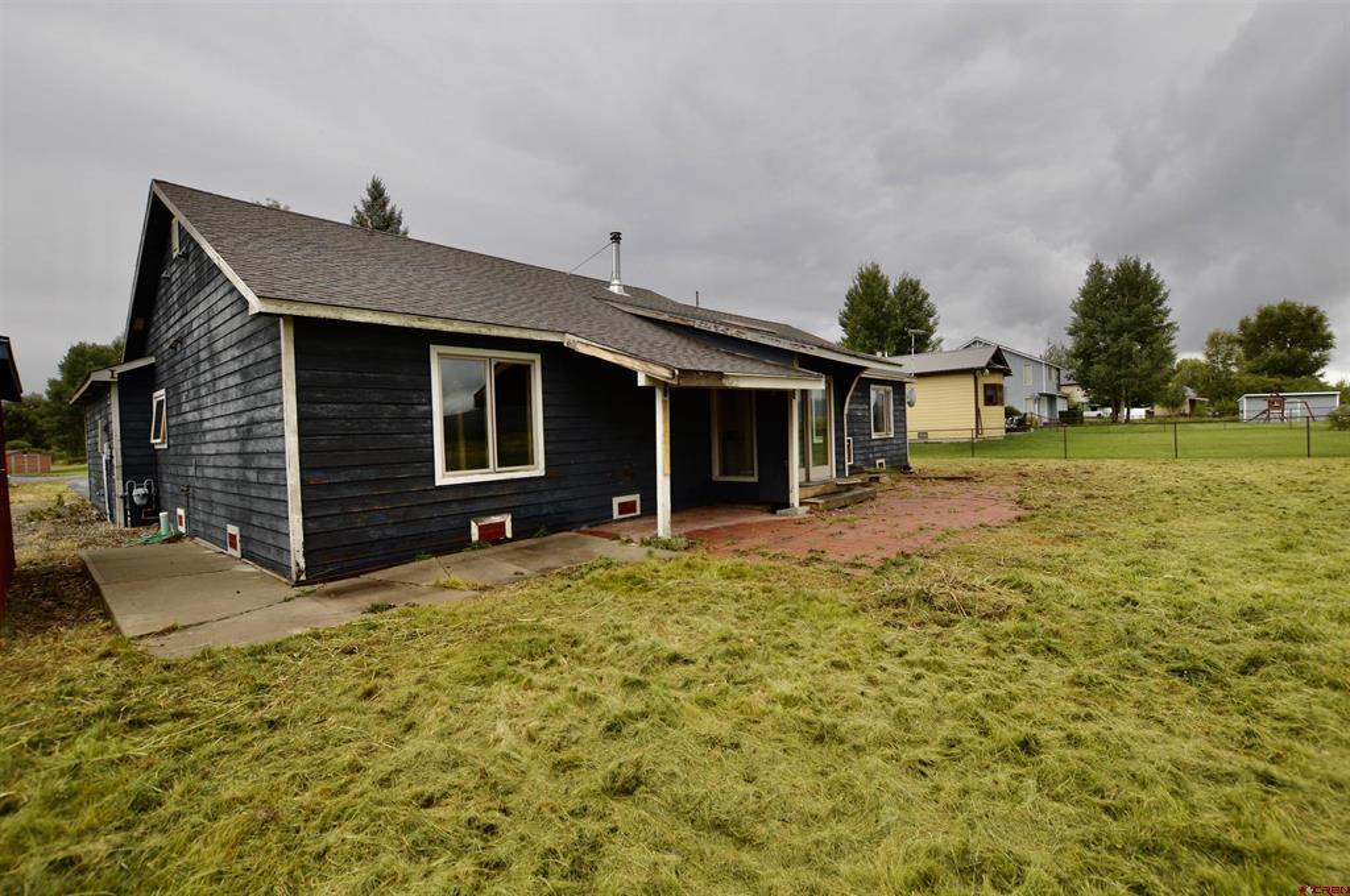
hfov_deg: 100.5
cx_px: 675
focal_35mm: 15
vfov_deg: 77.2
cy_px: 448
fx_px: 562
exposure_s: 1/160
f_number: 6.3
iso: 100
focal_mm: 10
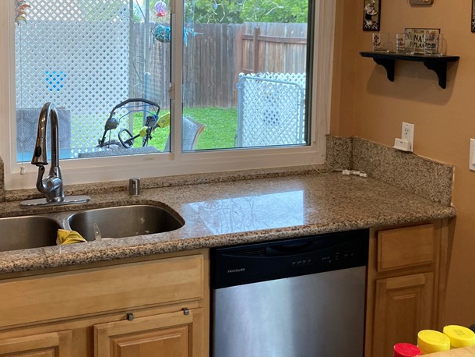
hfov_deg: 40.2
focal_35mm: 47
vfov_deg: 30.3
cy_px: 86
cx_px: 189
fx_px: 645
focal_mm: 3.99
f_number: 1.8
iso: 64
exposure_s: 1/60
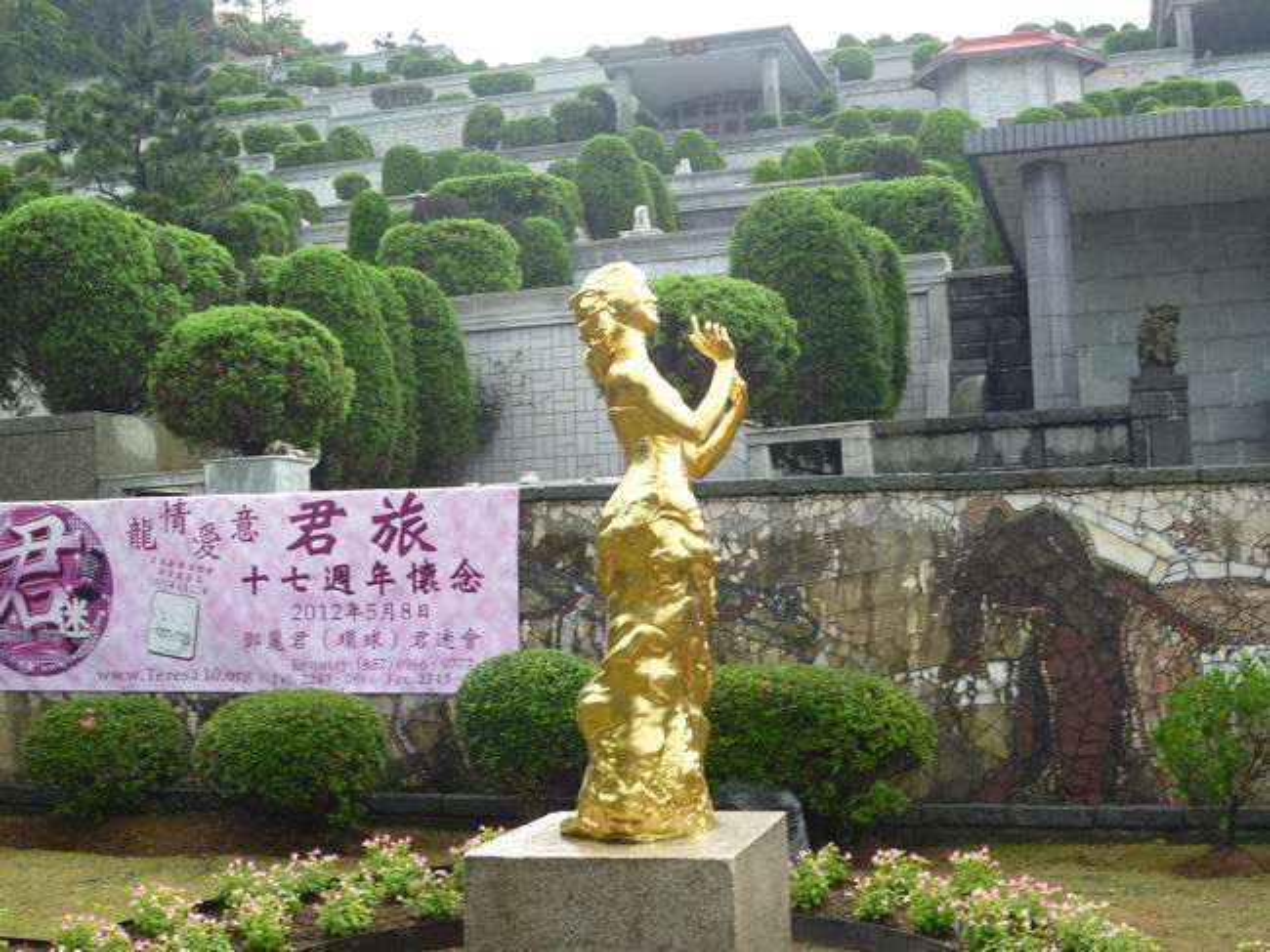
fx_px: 1834
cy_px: 476
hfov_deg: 38.2
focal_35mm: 50
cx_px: 635
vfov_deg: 29.1
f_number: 4
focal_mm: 8.9
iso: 80
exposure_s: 1/50
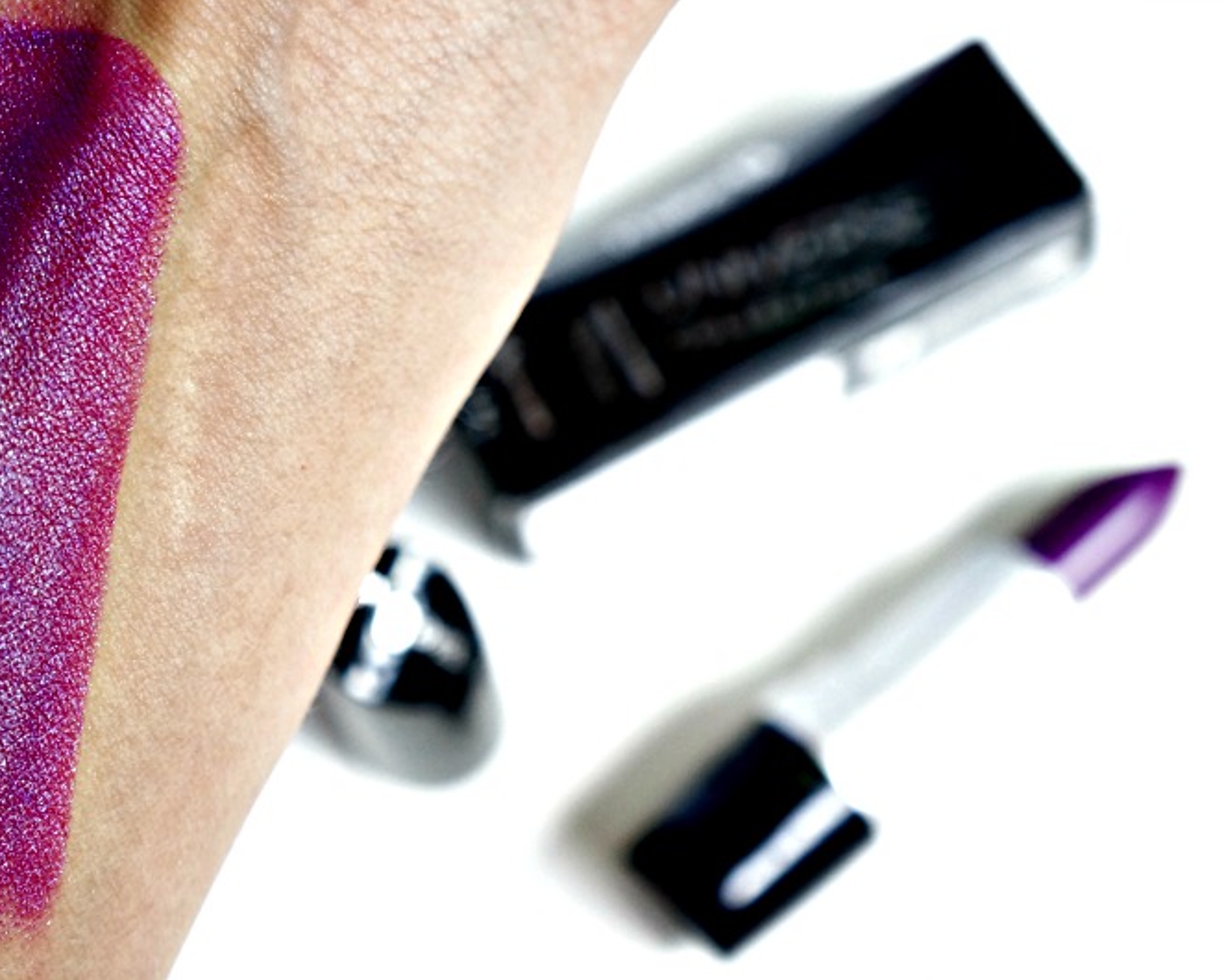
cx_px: 508
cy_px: 490
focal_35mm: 51
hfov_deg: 36.5
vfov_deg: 29.7
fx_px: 1848
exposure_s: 1/200
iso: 1600
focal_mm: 30
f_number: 4
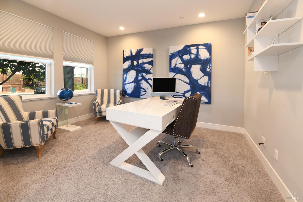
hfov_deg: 104.3
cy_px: 101
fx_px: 118
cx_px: 152
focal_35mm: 14
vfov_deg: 81.2
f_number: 7.1
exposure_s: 1/10
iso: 320
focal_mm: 14
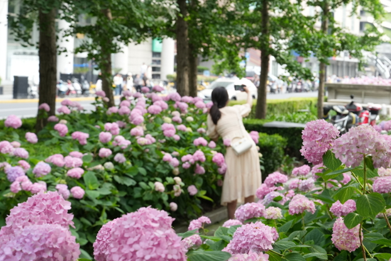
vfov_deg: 20.0
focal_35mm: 68
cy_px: 99
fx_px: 739
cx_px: 279
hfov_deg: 29.3
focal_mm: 47
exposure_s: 1/200
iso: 1000
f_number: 8
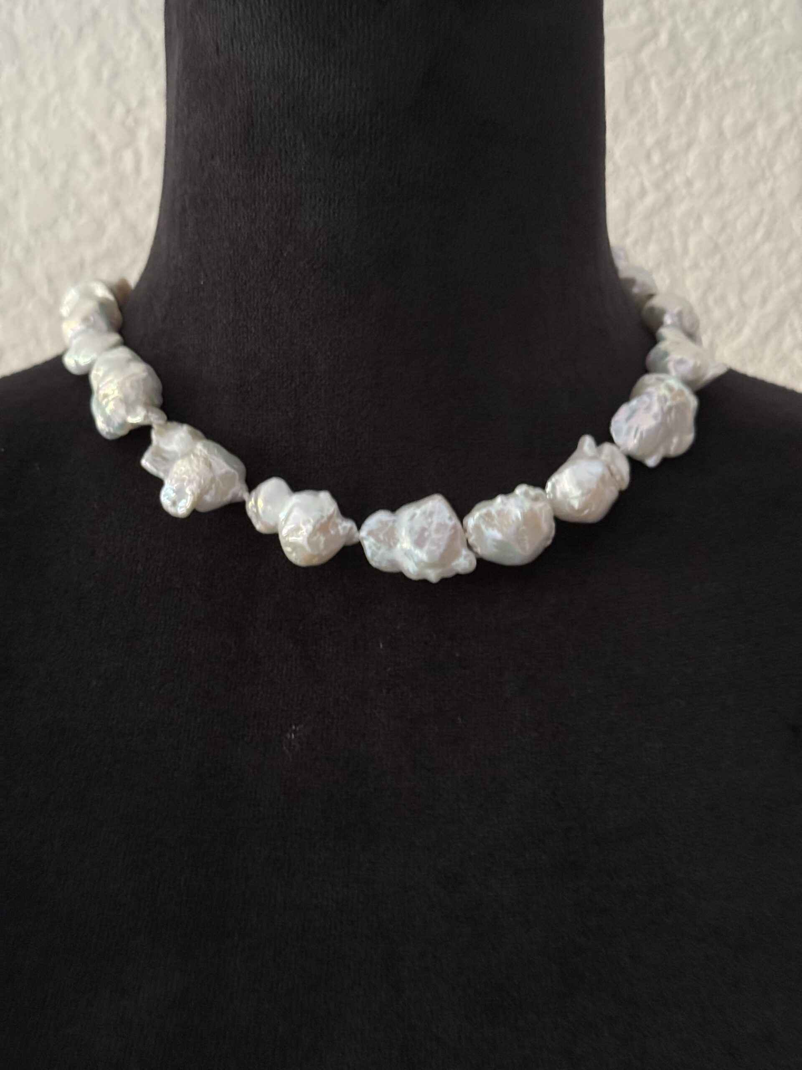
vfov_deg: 39.7
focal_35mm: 48
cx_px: 401
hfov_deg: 30.3
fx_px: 1483
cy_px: 535
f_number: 1.78
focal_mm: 6.76
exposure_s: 1/20
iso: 640
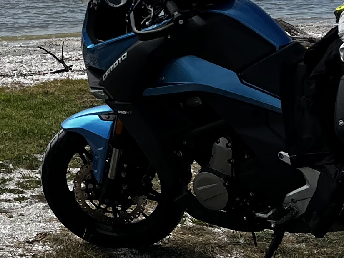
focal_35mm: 127
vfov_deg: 11.4
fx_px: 1262
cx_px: -65
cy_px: -68
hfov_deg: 15.0
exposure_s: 1/8696
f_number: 1.5
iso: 50
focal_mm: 5.7
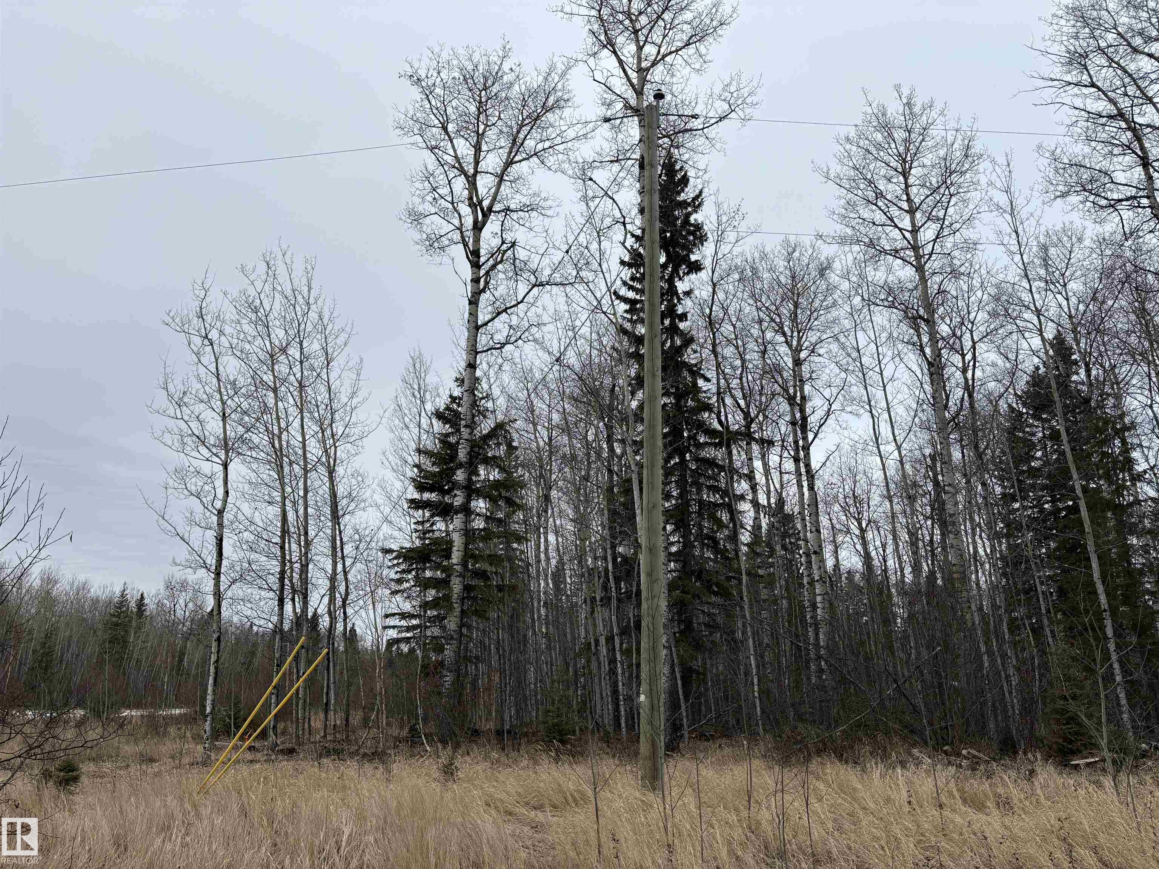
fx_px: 871
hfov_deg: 67.3
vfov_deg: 53.1
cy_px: 434
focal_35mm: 26
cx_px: 580
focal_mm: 5.96
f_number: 1.6
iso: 50
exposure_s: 1/2710
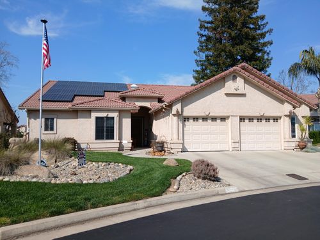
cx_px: 160
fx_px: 240
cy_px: 120
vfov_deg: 53.1
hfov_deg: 67.3
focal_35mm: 26
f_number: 1.8
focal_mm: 3.98
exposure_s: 1/717
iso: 20
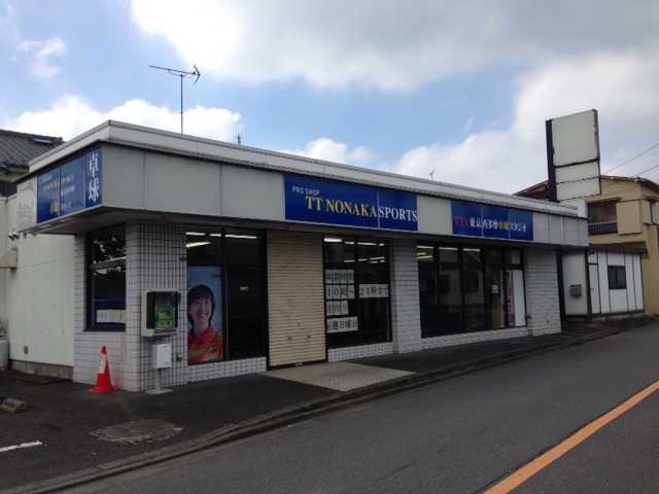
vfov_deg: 42.9
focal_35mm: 33
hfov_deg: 55.4
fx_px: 628
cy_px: 247
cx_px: 330
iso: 50
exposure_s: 1/1427
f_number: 2.4
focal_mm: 4.12
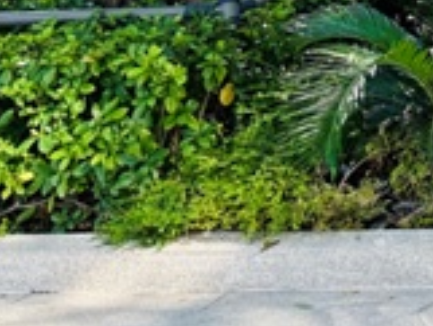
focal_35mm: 119
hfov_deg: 12.6
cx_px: 1057
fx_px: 1490
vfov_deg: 10.6
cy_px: -471
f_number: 1.78
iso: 80
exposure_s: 1/709
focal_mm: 6.86
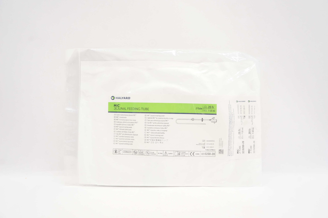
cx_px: 164
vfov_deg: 47.8
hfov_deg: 67.4
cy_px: 109
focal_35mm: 27
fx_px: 246
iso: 800
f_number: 10
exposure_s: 1/40
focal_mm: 18
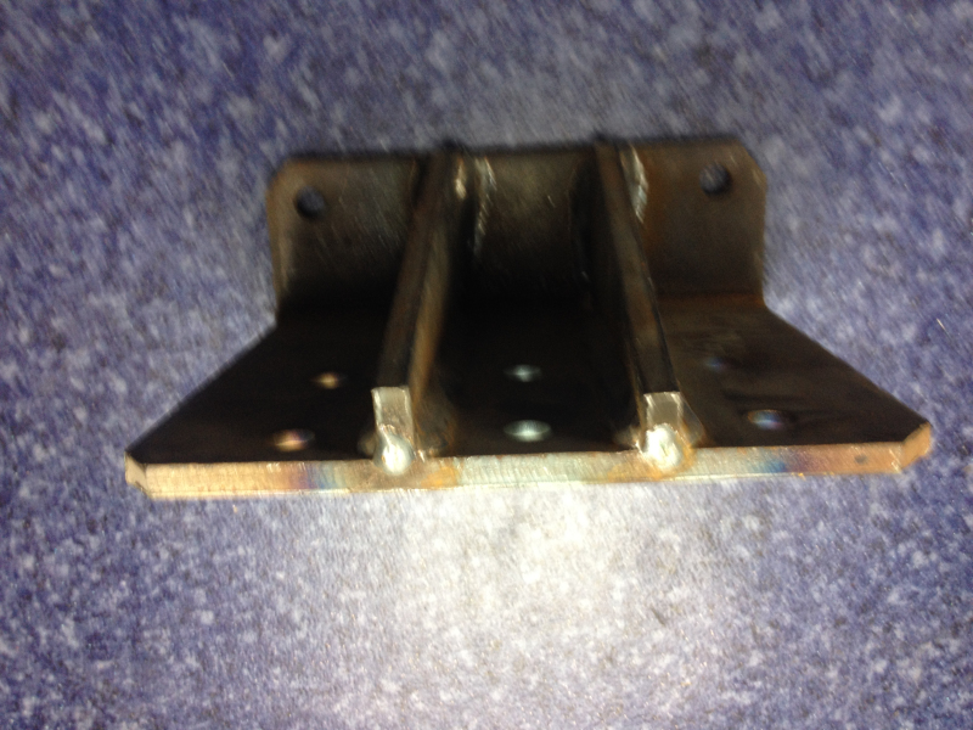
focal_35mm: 35
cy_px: 365
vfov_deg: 40.7
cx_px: 486
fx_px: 984
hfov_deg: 52.6
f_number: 2.4
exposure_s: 1/20
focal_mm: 4.28
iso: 80
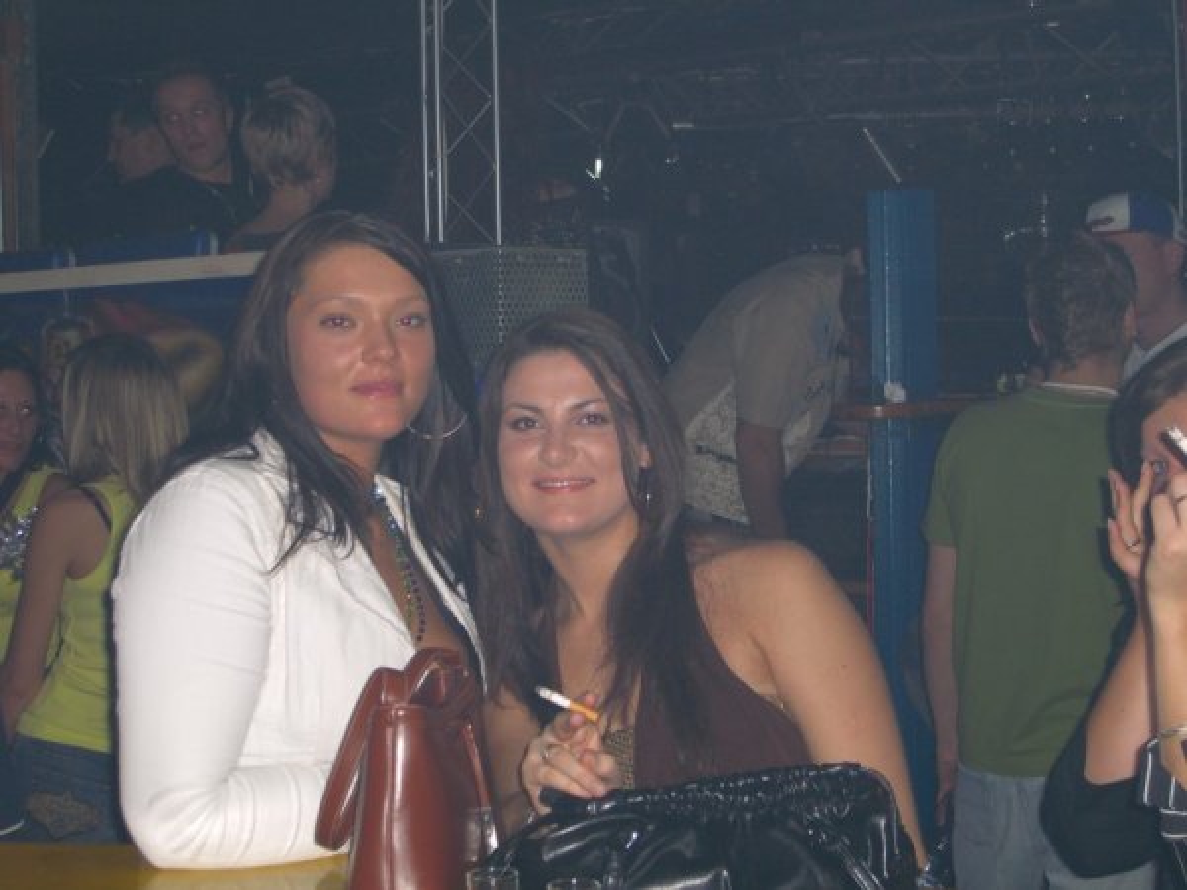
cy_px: 445
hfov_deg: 28.6
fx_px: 2332
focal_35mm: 68
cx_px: 594
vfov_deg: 21.6
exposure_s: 1/60
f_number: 4
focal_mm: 14.2
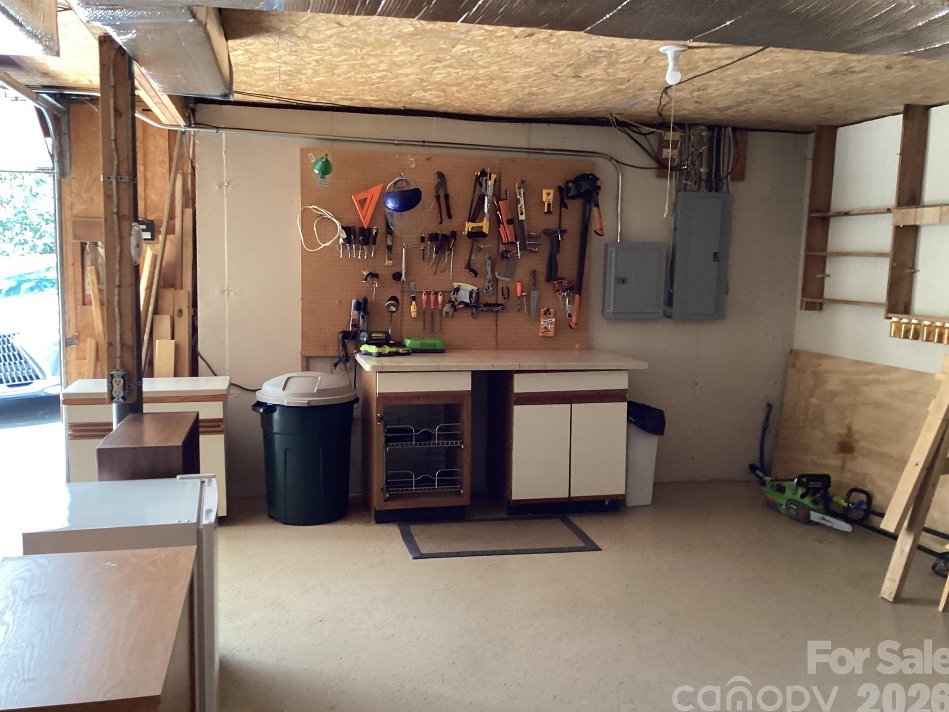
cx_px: 470
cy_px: 367
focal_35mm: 32
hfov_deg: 56.8
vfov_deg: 44.2
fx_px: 877
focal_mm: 3.3
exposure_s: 1/60
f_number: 2.4
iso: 320
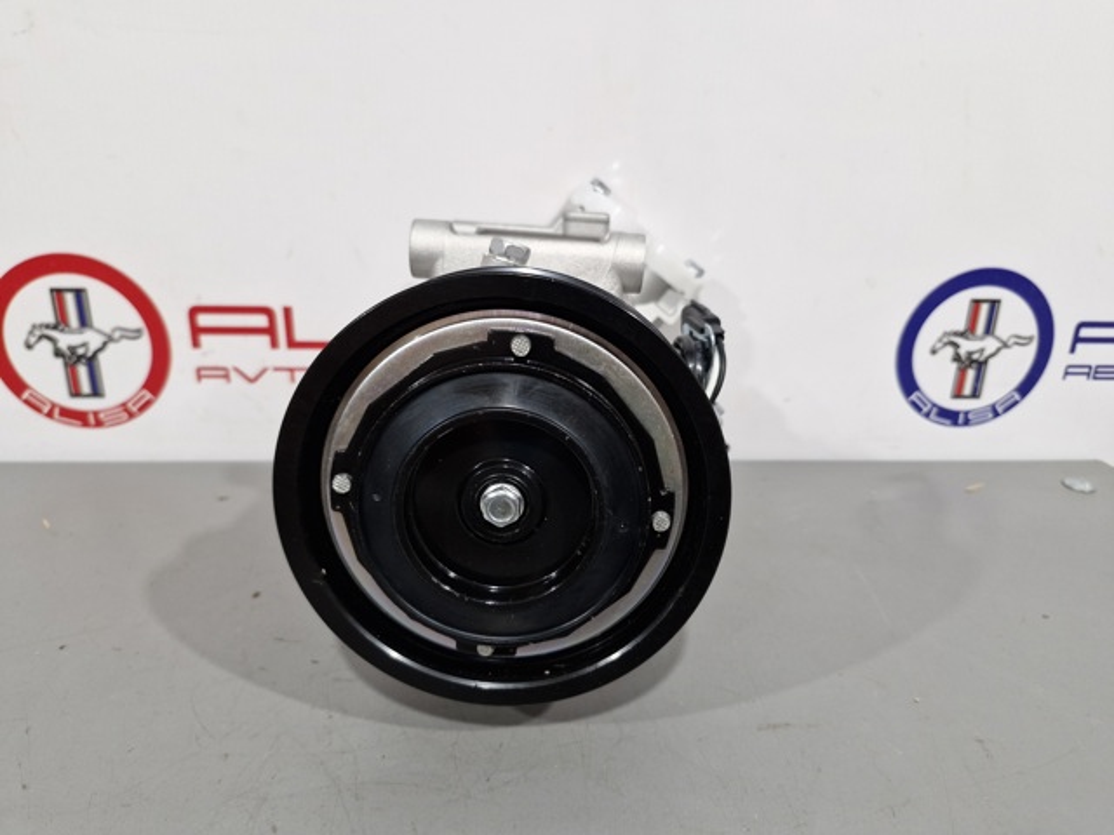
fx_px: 740
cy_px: 418
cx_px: 557
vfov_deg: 58.9
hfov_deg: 73.9
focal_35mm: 23
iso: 50
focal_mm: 5.54
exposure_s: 1/100
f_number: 1.8
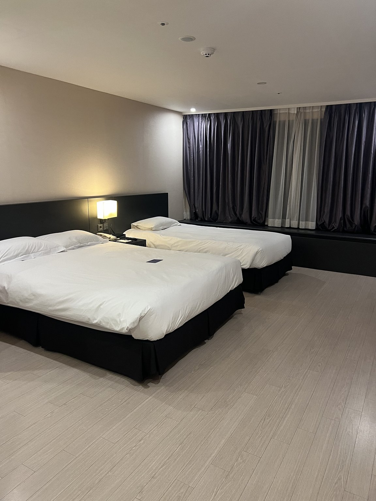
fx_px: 377
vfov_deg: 67.3
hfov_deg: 53.1
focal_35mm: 26
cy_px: 250
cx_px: 188
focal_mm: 5.7
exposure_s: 1/60
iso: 250
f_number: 1.5
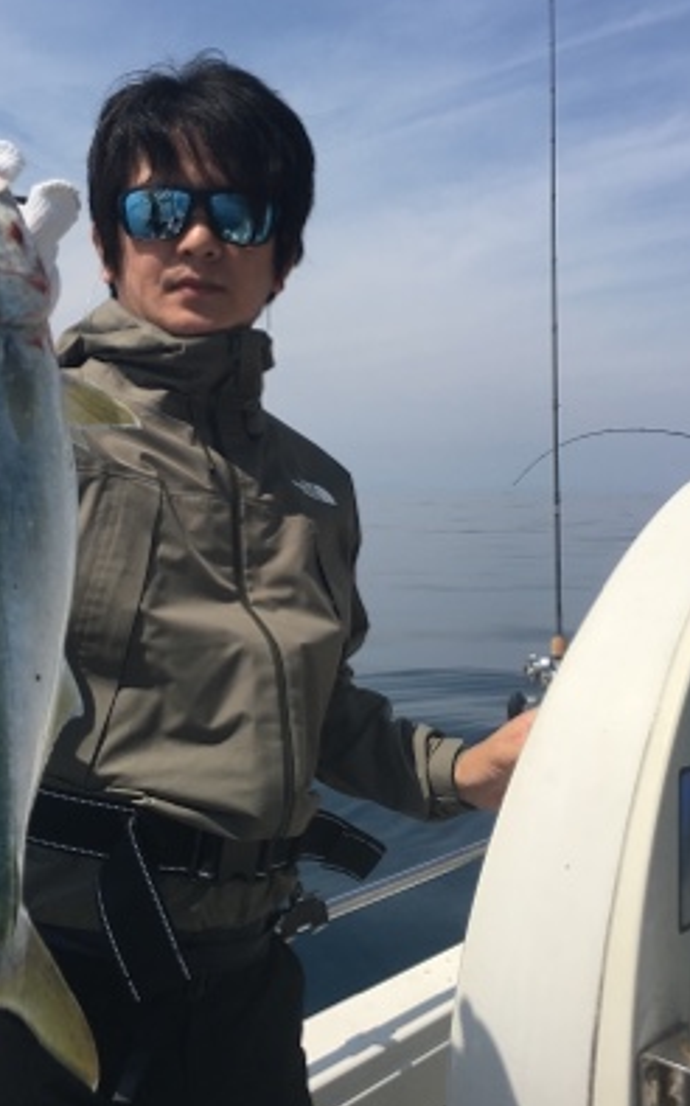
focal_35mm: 39
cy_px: 469
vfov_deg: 50.2
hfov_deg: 32.6
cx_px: 254
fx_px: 1174
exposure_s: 1/2849
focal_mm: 4.15
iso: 25
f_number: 2.2
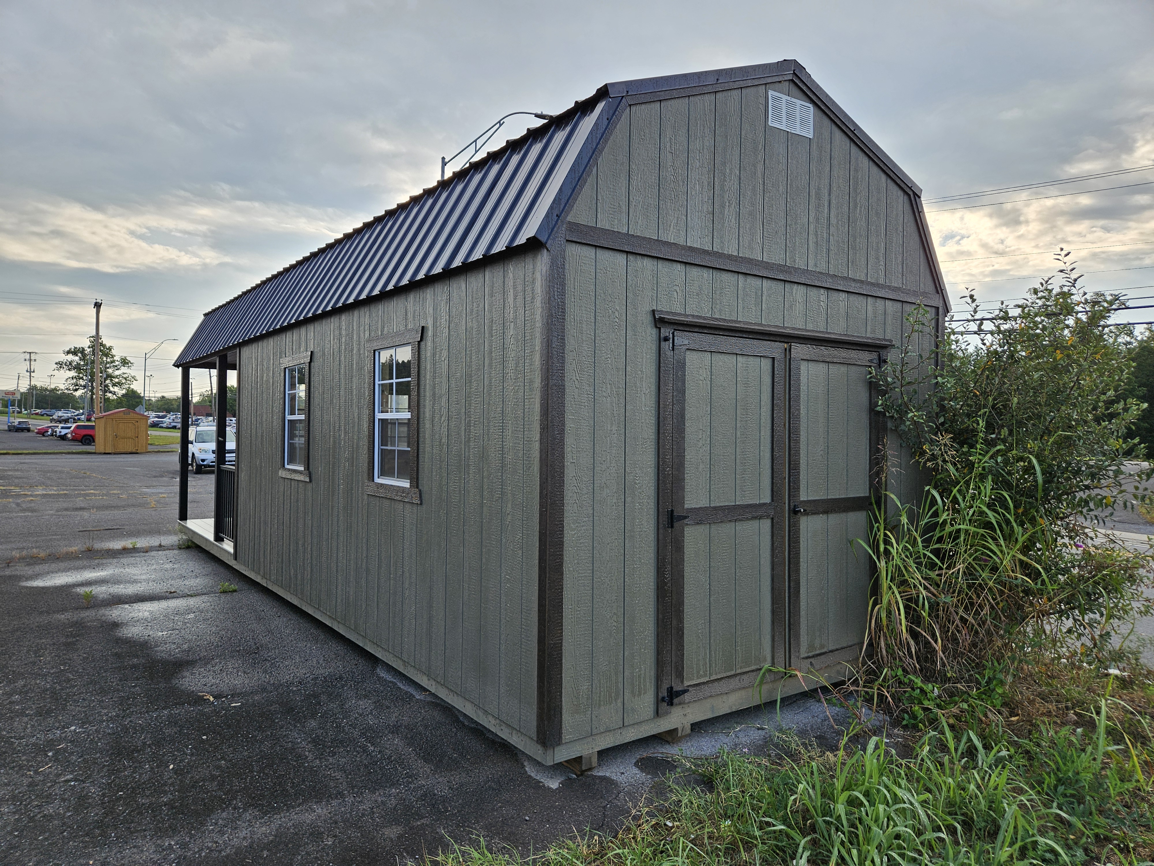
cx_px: 577
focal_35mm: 23
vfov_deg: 58.9
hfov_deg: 73.9
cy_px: 433
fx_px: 767
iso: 25
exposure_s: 1/535
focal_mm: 5.4
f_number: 1.8
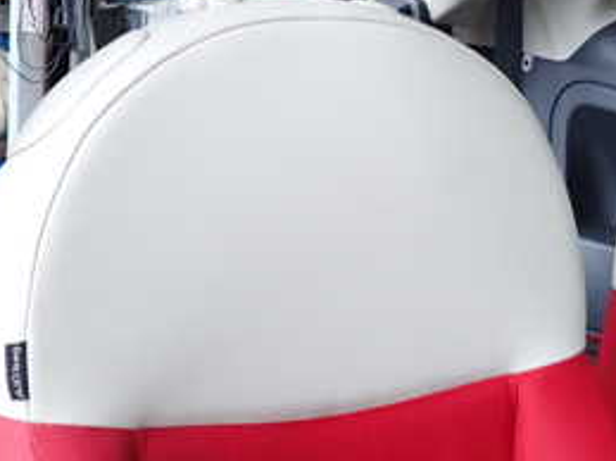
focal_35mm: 58
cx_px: 233
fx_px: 1032
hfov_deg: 33.1
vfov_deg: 23.9
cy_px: 482
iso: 320
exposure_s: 1/125
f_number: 2
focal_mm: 4.5
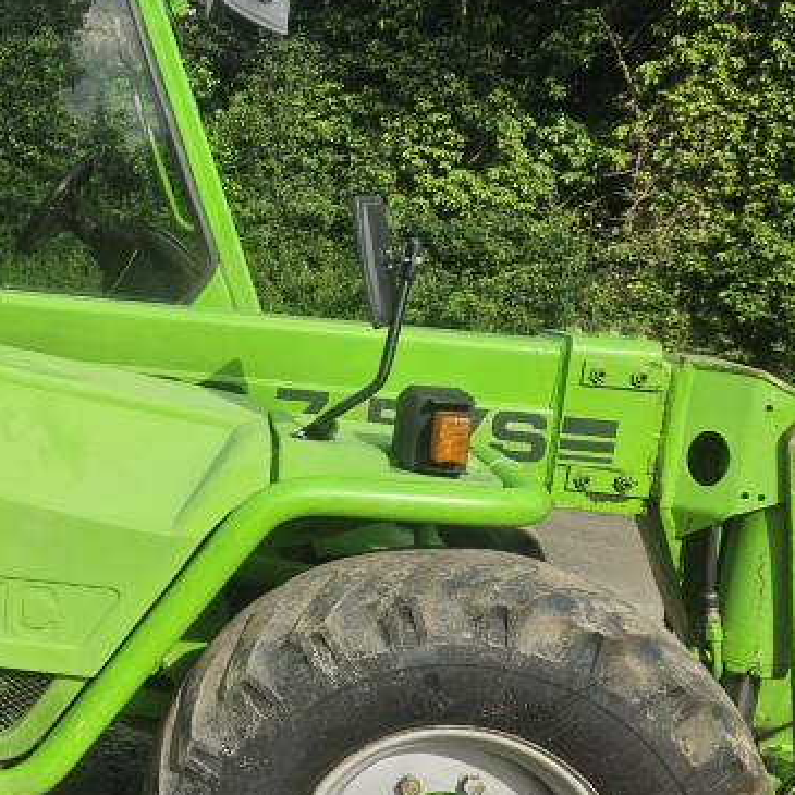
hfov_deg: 27.2
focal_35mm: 57
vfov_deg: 30.0
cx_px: -109
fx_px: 1481
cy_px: 425
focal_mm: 5.4
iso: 25
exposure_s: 1/1391
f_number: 1.8
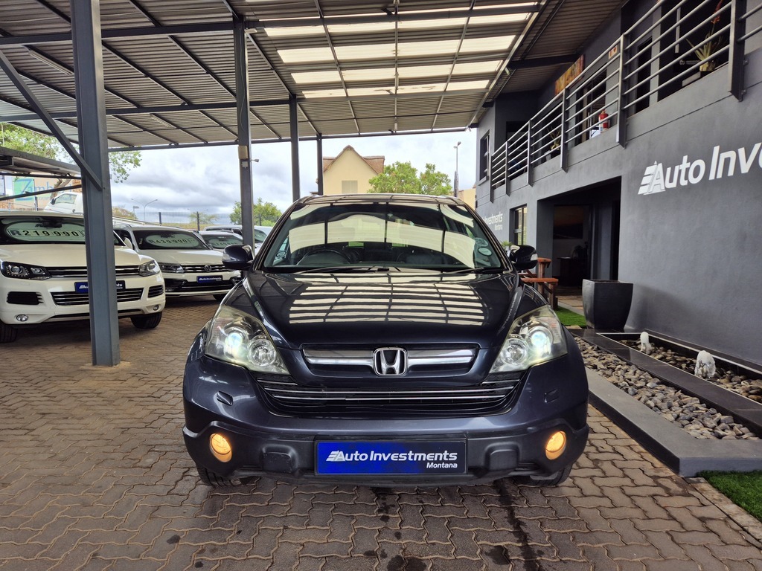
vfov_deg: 58.9
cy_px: 286
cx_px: 381
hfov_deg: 73.9
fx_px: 506
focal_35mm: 23
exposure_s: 1/694
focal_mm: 5.4
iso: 25
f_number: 1.8
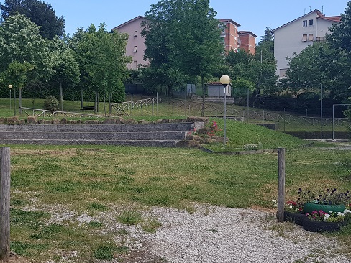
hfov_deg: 39.0
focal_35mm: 48
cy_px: 128
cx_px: 104
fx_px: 487
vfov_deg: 30.3
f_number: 1.7
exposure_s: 1/956
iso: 40
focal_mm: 4.3
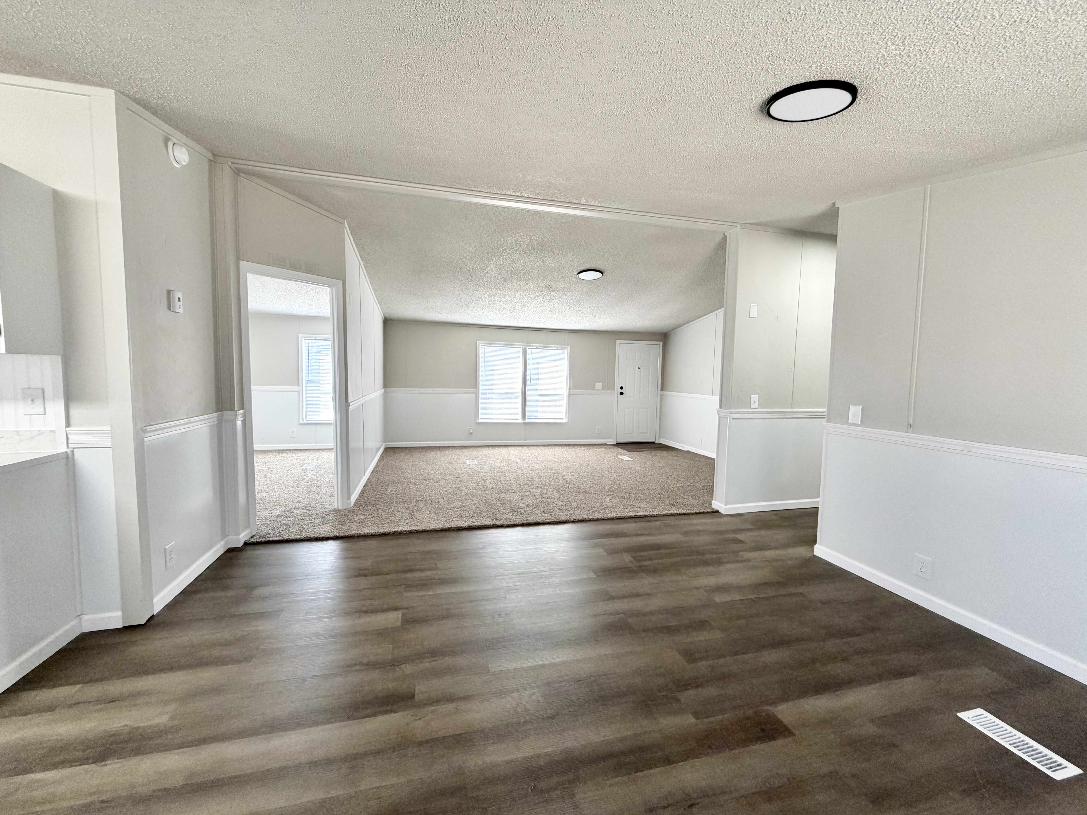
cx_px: 544
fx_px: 440
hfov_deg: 102.1
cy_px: 408
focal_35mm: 14
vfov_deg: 85.7
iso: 250
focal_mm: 2.22
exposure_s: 1/120
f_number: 2.2
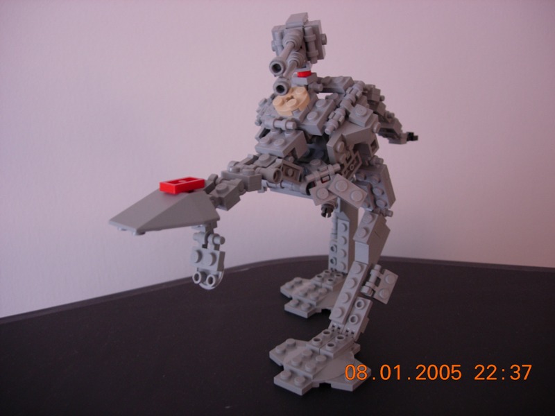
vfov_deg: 37.7
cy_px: 208
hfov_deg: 49.0
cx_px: 278
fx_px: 609
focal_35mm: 38
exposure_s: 1/12.3
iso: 64
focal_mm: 7.8
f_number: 2.8
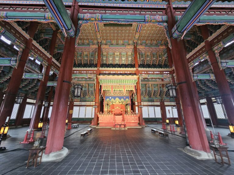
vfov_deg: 89.9
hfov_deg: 106.2
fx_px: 88
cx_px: 117
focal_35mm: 13
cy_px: 88
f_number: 2.2
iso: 500
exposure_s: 1/30
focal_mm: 2.2
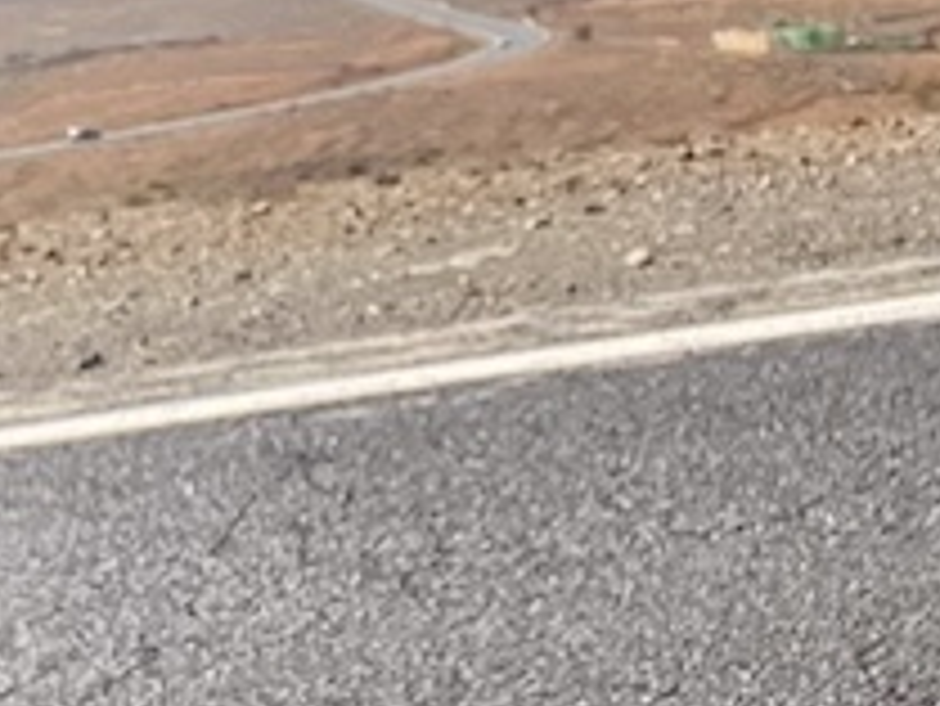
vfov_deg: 13.4
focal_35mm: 110
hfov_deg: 16.6
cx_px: -360
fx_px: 2989
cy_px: 117
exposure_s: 1/1080
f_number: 2.2
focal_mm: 2.71
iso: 25
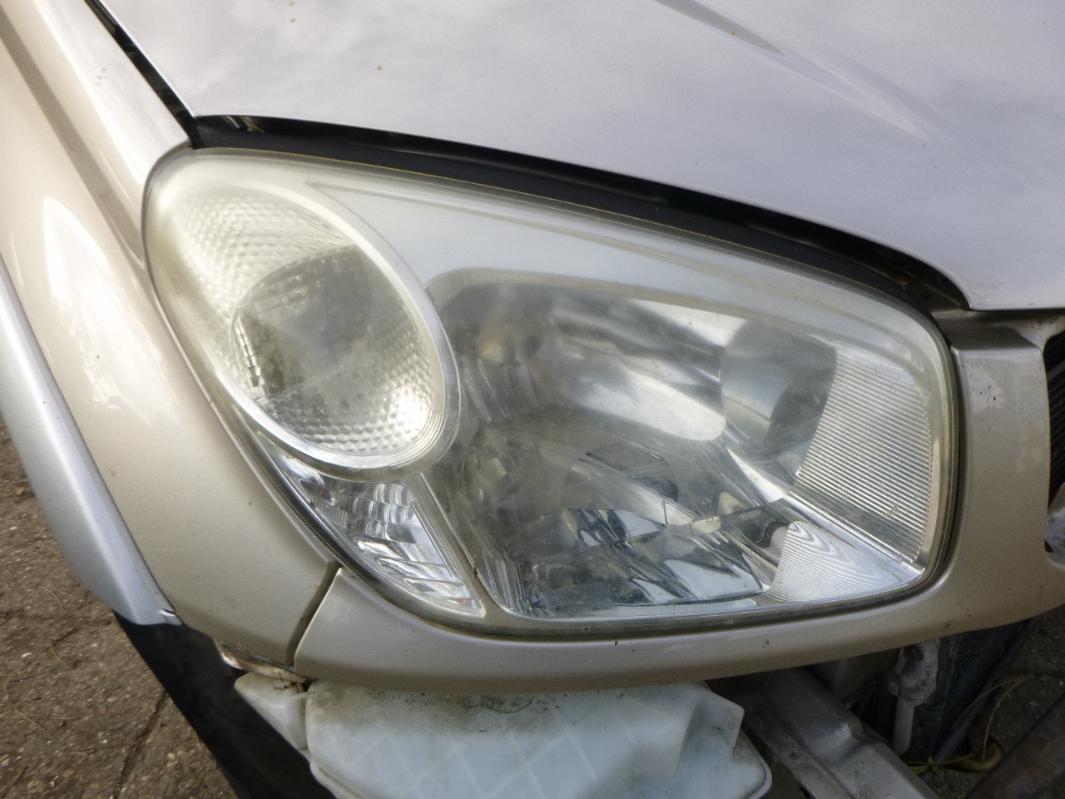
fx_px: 769
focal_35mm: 25
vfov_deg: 54.9
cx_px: 532
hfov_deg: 69.4
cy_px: 400
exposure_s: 1/200
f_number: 3.9
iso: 100
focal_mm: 4.5
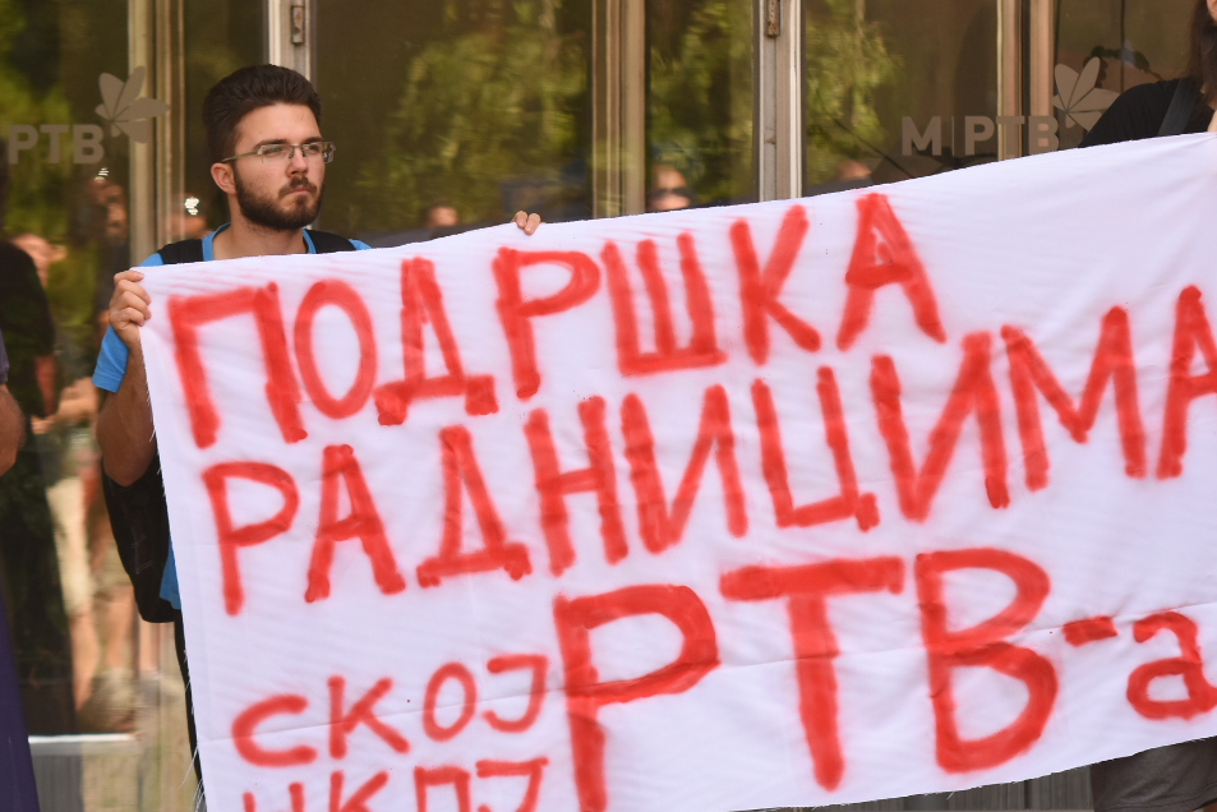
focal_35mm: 209
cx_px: 660
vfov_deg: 6.6
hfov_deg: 9.8
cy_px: 526
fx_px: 7067
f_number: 4
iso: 250
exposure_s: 1/400
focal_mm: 82
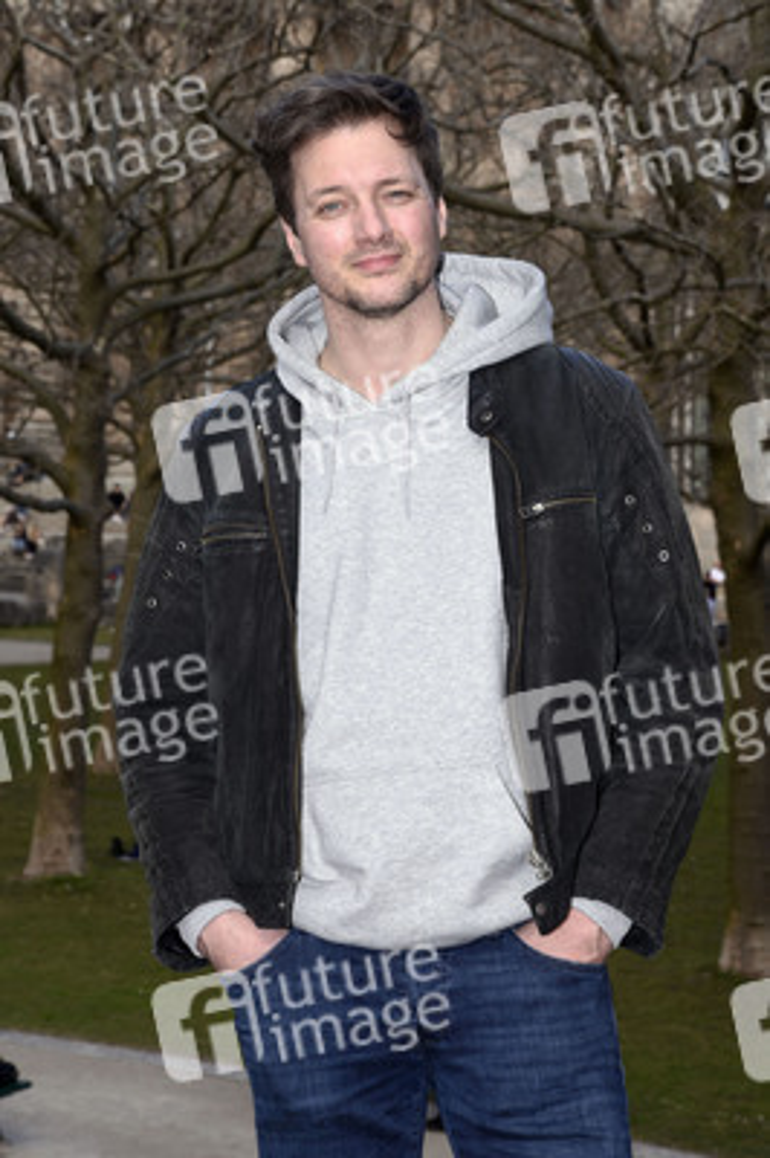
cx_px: 385
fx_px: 2764
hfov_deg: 15.9
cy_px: 579
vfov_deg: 23.7
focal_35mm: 86
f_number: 11
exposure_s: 1/160
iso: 400
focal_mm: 86
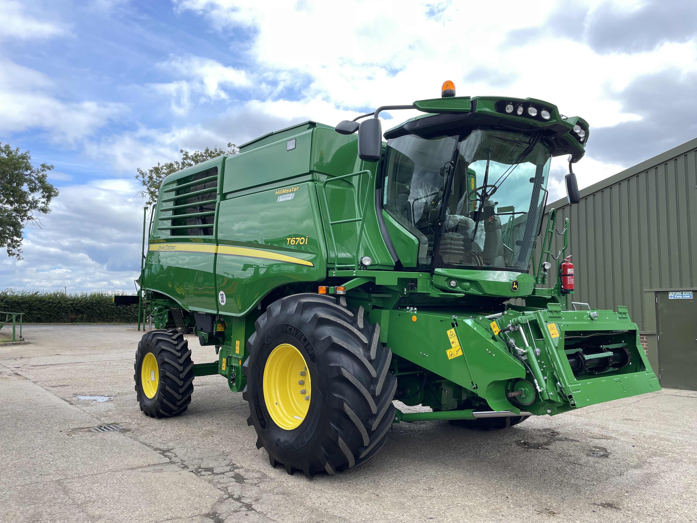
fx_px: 524
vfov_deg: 53.1
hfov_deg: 67.3
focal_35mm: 26
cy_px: 262
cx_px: 348
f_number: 1.6
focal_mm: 4.2
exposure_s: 1/690
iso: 32
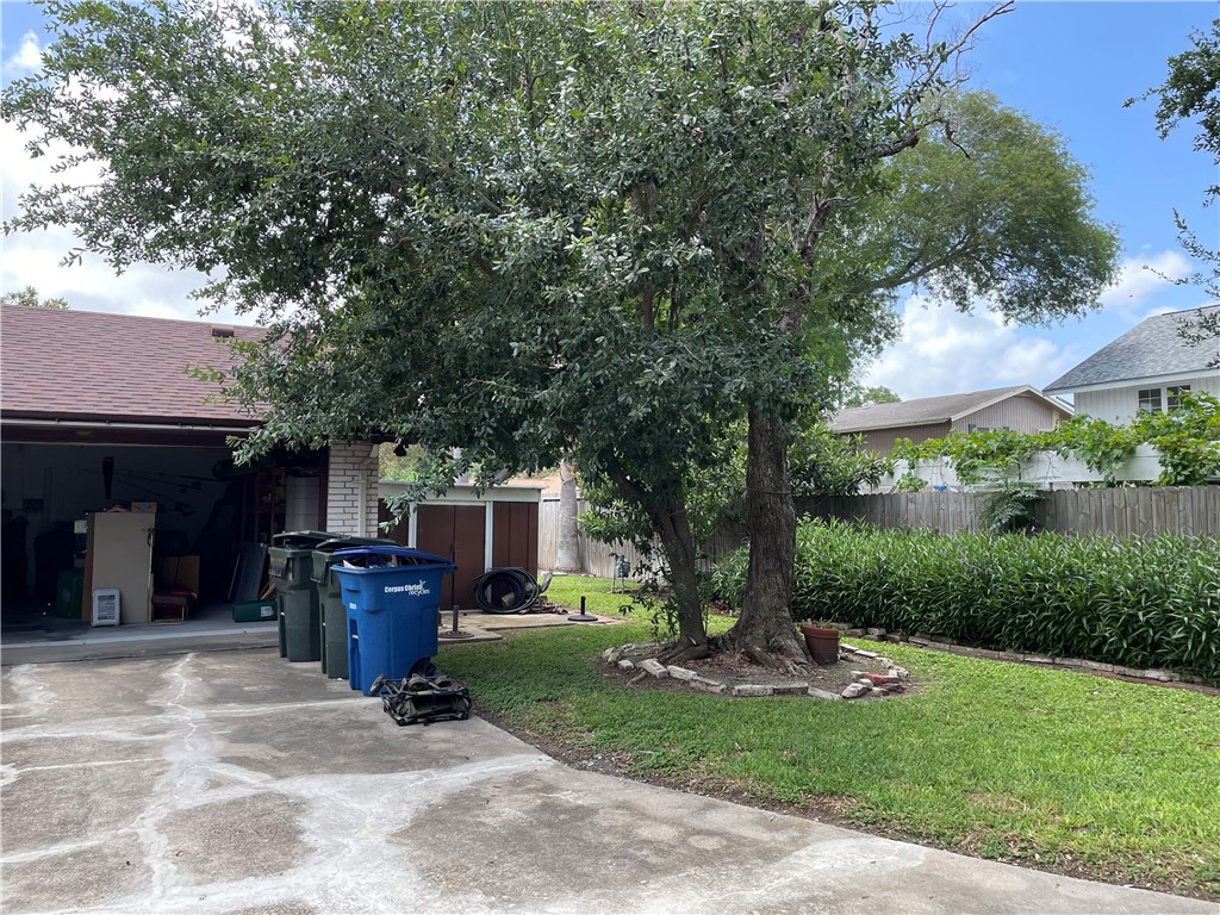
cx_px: 610
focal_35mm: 26
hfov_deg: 67.3
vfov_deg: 53.1
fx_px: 916
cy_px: 458
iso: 32
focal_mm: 4.2
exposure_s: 1/739
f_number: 1.6
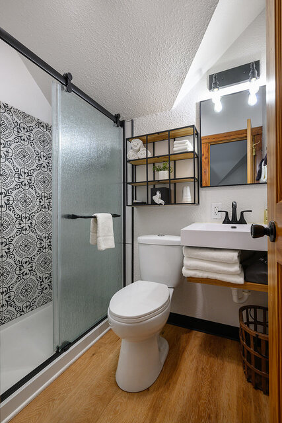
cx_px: 141
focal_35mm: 17
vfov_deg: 93.3
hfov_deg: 70.5
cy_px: 212
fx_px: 200
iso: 800
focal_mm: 17
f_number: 9
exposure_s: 1/25
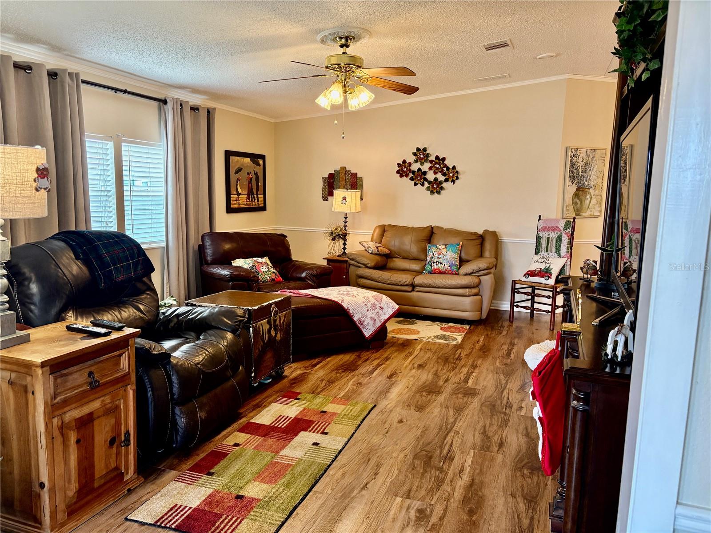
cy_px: 266
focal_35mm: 26
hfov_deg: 67.3
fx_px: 534
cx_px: 356
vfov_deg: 53.1
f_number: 1.6
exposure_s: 1/120
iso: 250
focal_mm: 5.96
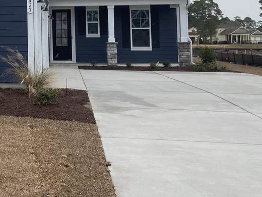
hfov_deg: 27.8
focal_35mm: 64
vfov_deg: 22.2
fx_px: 484
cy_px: 7
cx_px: -21
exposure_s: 1/393
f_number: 1.8
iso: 32
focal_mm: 4.25
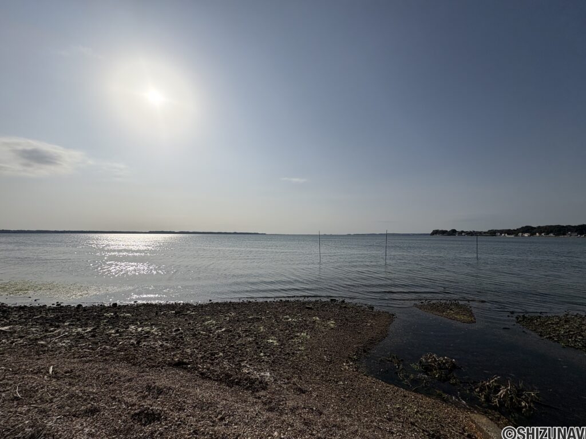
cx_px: 293
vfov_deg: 85.7
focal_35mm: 14
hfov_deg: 102.1
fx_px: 237
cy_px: 220
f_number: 2.2
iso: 40
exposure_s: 1/11905
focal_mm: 2.22
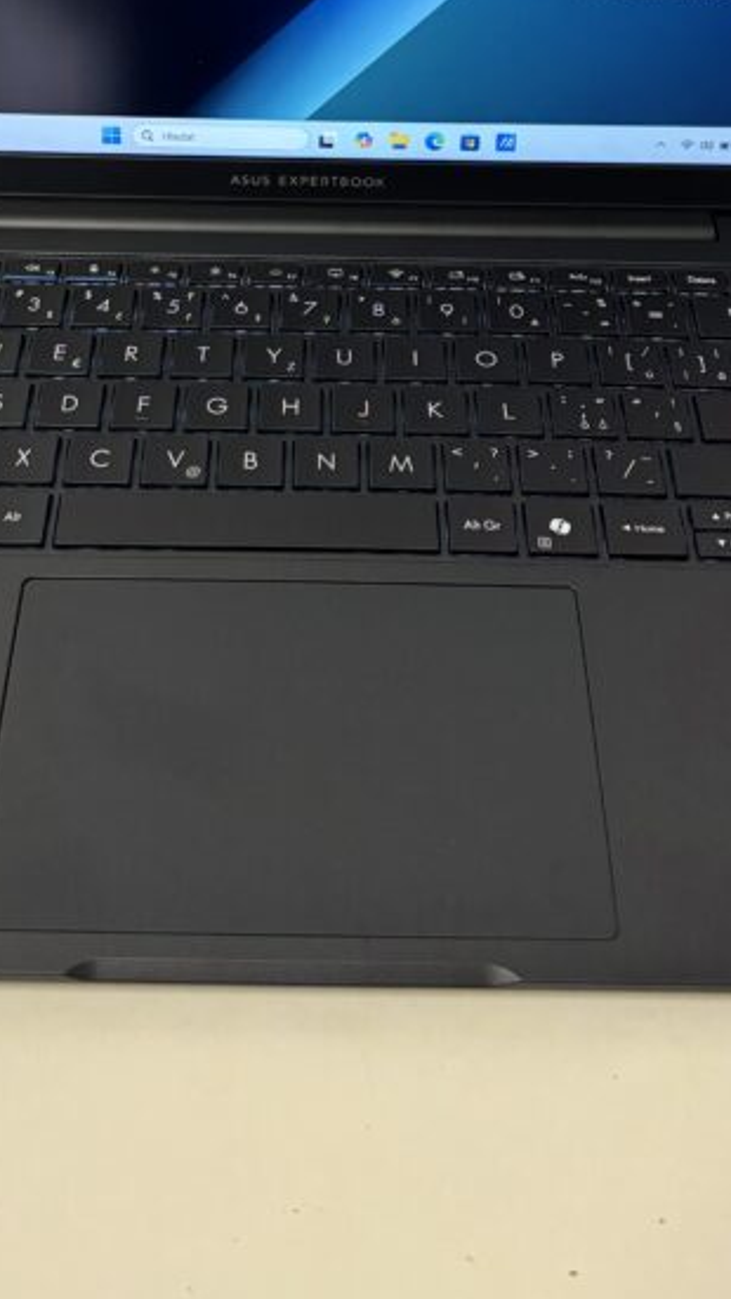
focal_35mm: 48
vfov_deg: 41.1
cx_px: 318
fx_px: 1654
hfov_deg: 24.9
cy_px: 258
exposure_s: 1/50
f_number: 1.6
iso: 250
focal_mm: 5.96
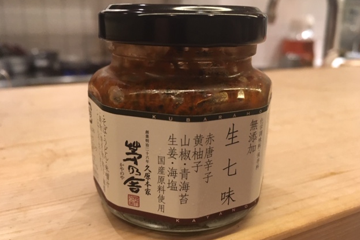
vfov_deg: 42.3
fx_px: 310
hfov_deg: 60.3
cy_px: 121
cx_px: 180
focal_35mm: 31
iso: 200
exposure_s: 1/15
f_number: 2.2
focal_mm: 4.15
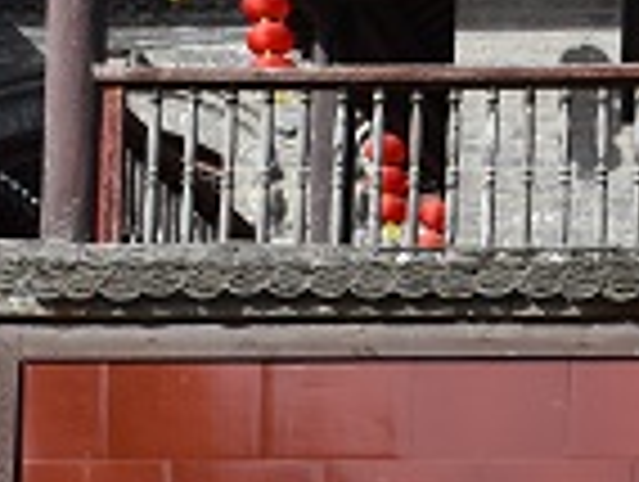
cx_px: 976
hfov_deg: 11.5
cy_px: 698
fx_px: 3033
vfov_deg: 8.9
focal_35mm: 164
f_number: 8
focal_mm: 27
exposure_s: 1/500
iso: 200
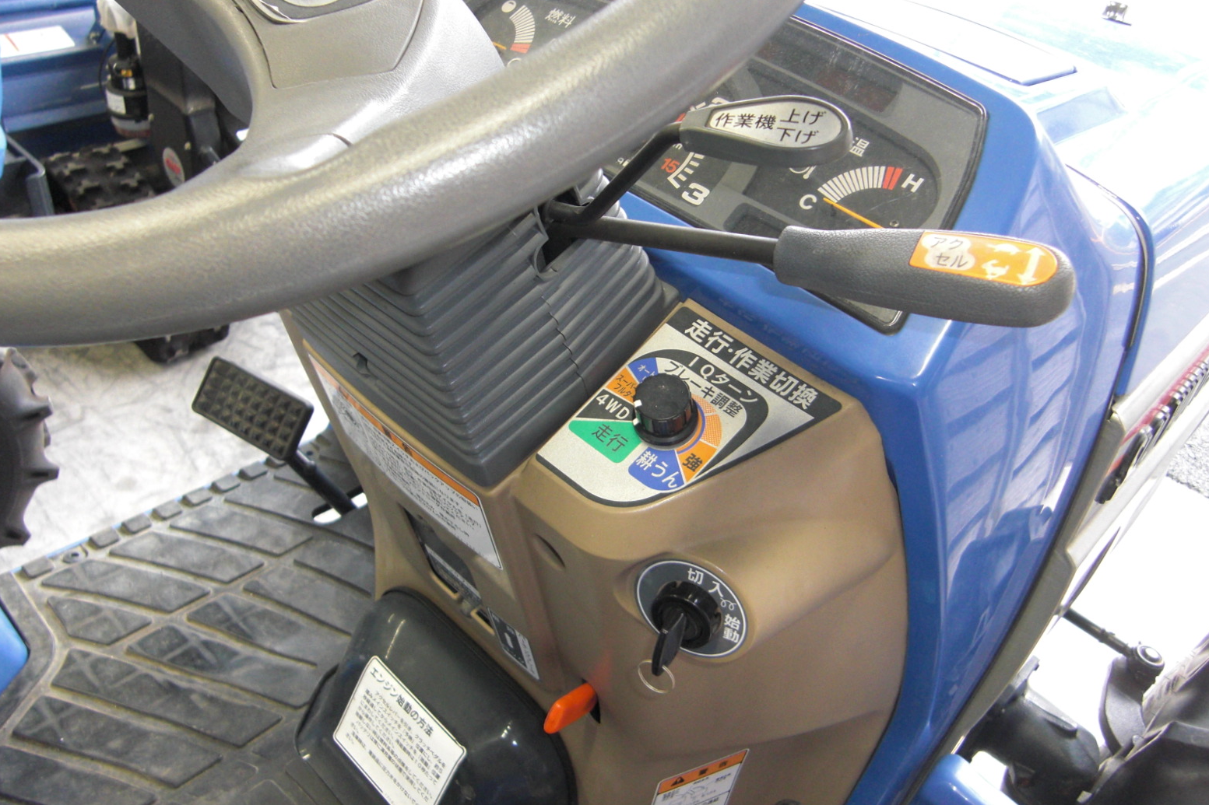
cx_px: 596
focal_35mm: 30
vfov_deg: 43.6
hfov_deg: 61.9
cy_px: 411
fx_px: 1007
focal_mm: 4.9
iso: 200
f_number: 2.6
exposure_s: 1/50
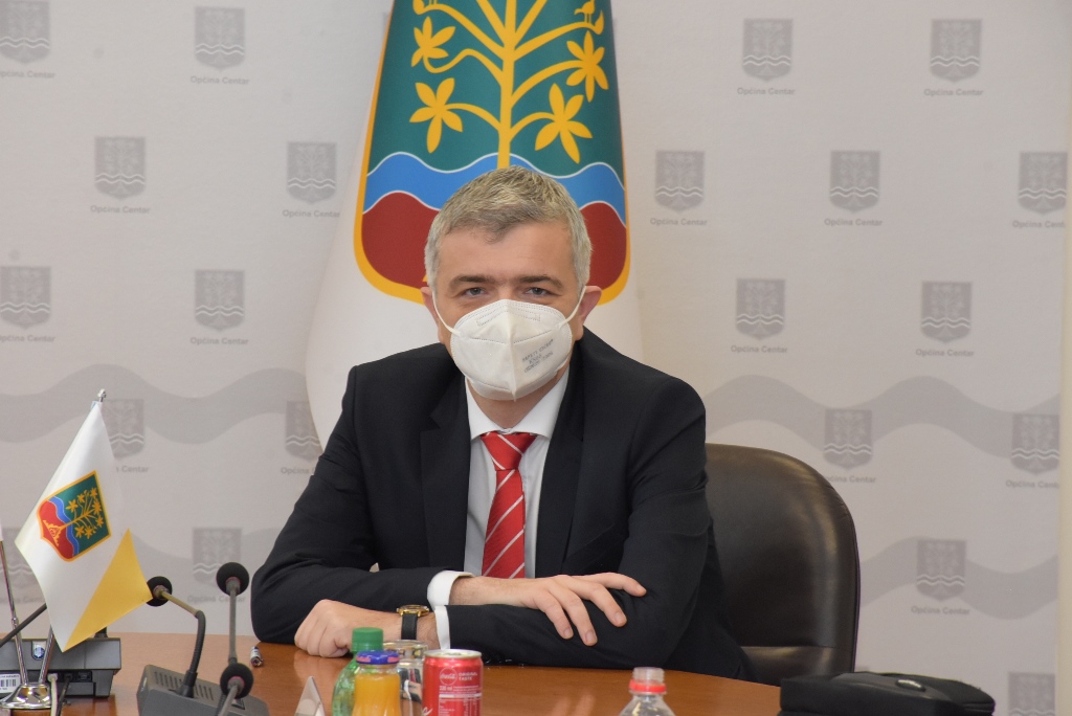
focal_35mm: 210
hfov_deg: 9.8
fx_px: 6257
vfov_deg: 6.6
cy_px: 358
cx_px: 536
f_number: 9
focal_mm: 140
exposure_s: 1/80
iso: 2500
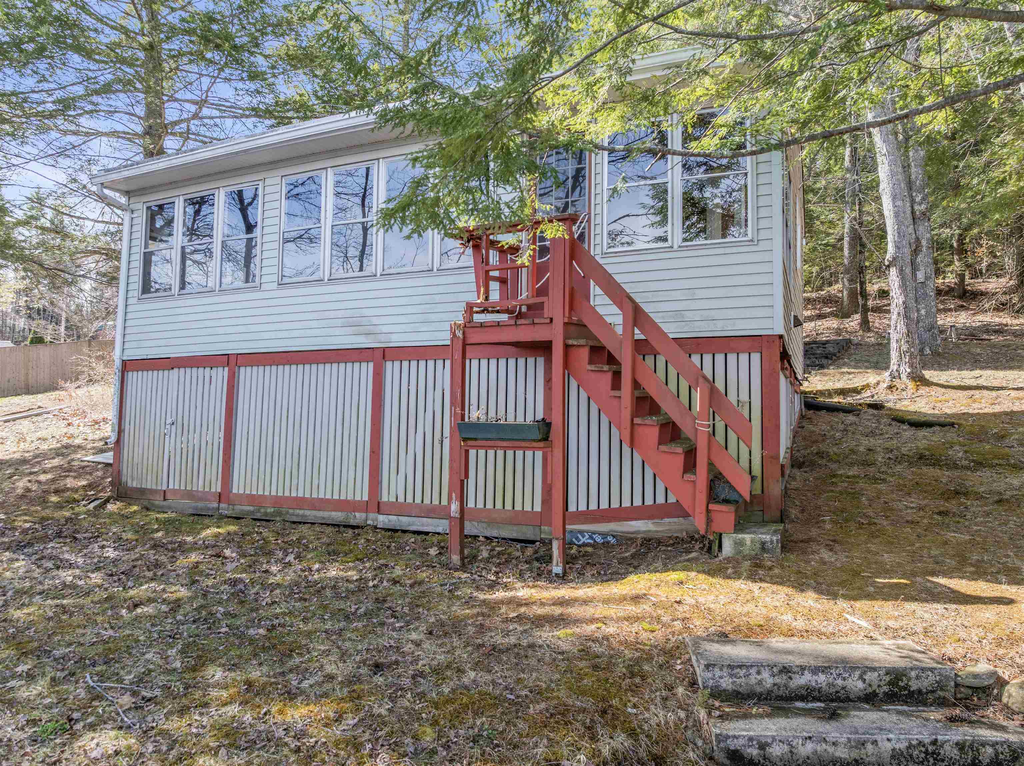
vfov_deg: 56.8
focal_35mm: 24
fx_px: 710
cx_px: 512
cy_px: 383
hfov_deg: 71.6
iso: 180
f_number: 2.8
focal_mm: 12.29
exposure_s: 1/500
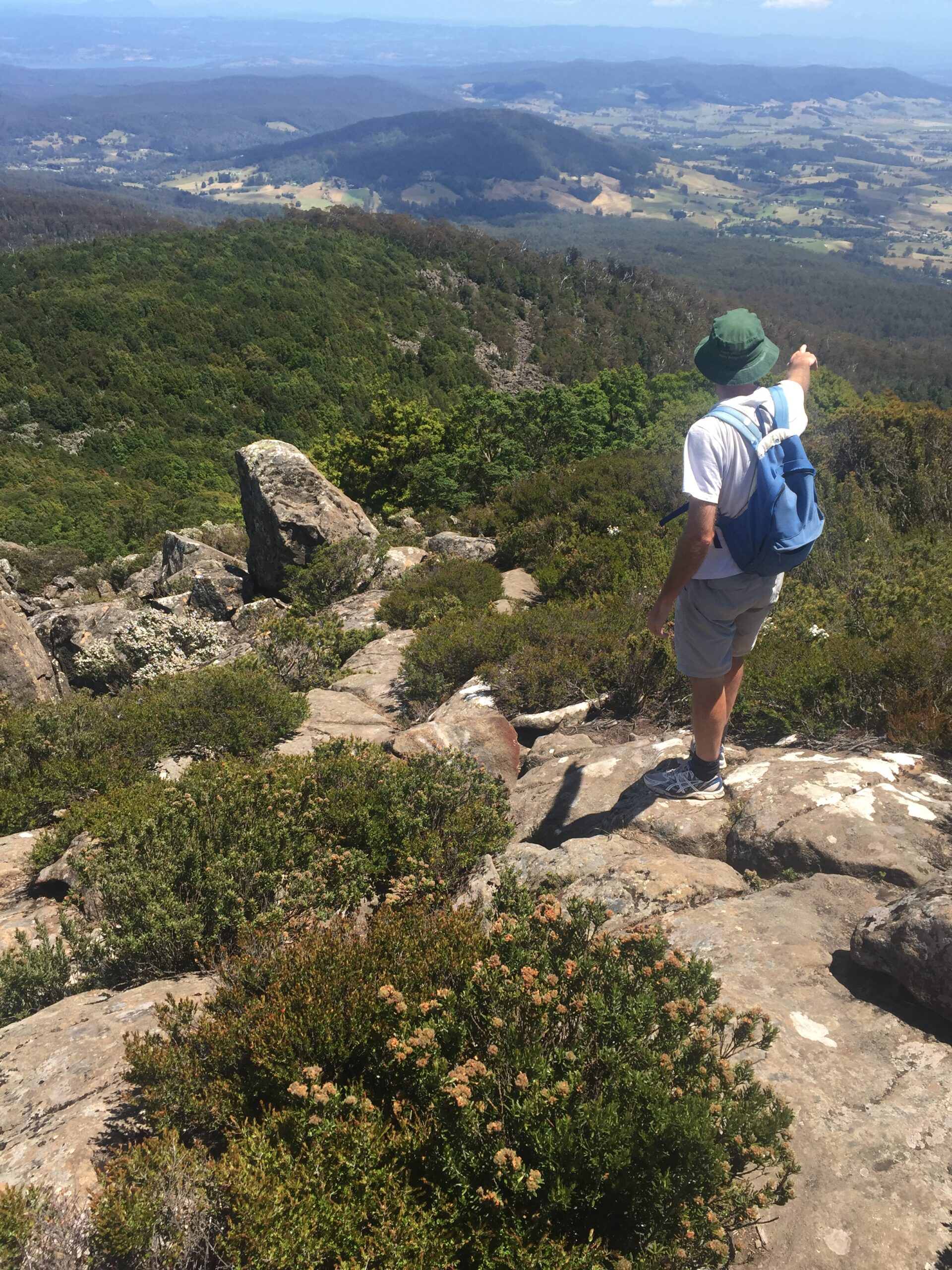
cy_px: 635
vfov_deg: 61.7
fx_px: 1063
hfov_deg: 48.2
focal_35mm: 29
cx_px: 476
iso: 32
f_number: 2.2
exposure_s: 1/989
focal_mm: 4.15
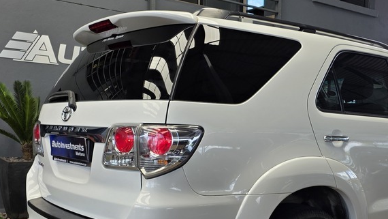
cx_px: 259
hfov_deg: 44.8
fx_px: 463
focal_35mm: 45
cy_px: 166
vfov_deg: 26.2
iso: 80
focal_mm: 6.25
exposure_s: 1/1804
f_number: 1.7
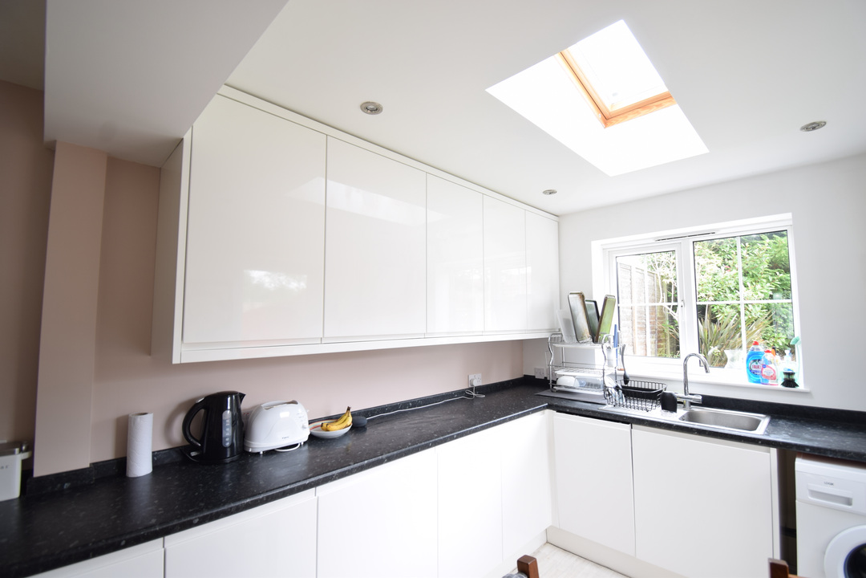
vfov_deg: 77.3
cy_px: 289
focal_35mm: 15
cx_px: 433
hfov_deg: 100.4
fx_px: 361
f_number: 4.5
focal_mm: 10
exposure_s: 1/5
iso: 100
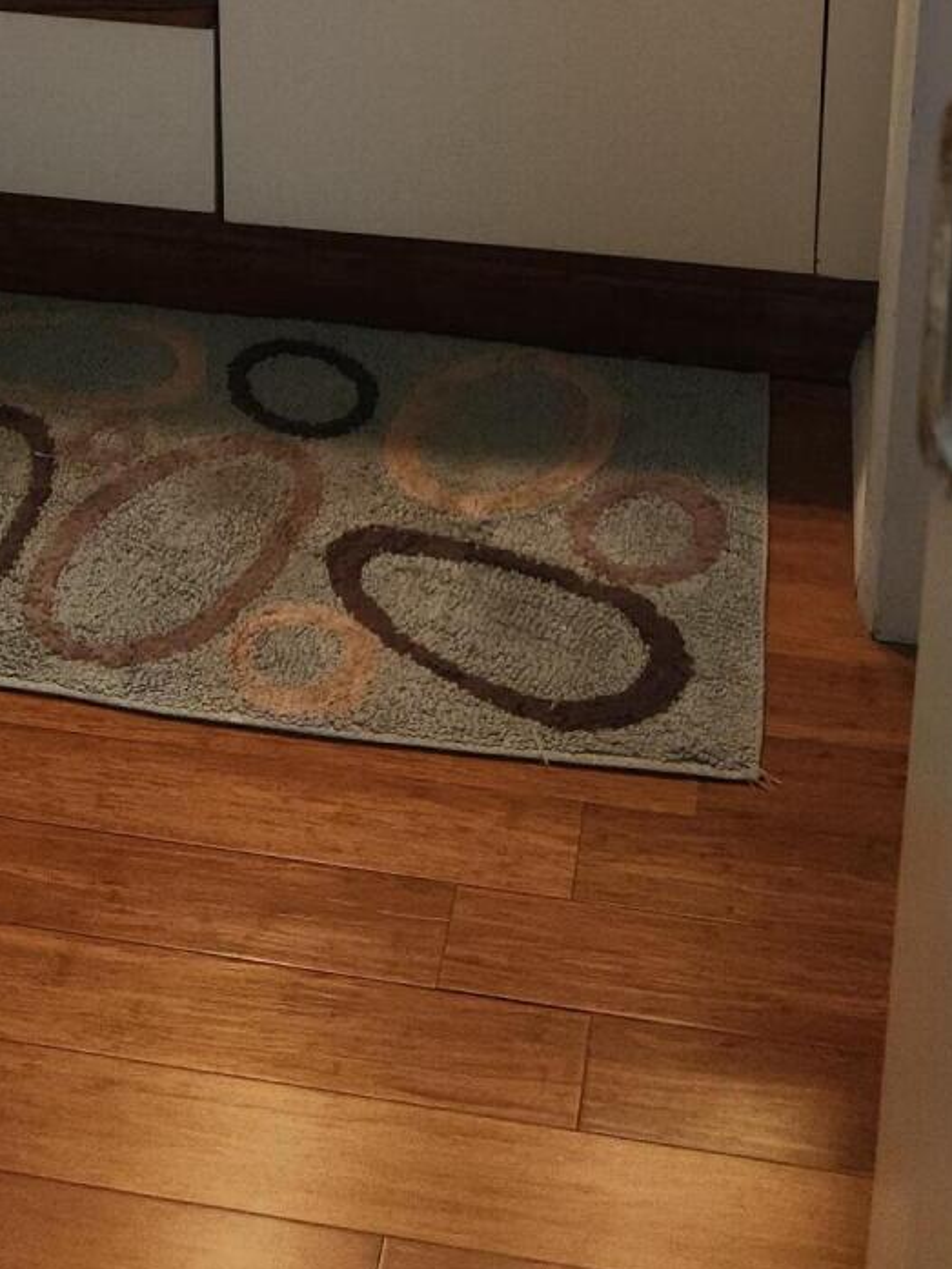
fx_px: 2419
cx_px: 417
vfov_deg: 24.8
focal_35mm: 66
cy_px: -455
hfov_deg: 22.2
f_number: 1.8
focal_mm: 5.4
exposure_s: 1/60
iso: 64
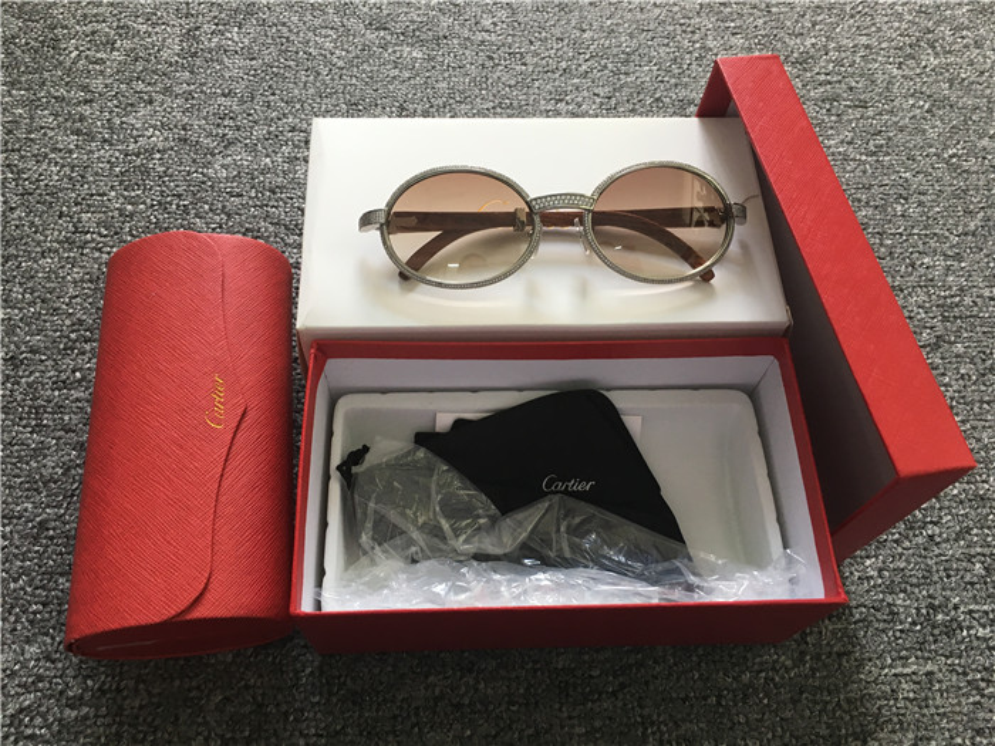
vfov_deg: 48.2
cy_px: 373
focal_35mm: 29
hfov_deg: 61.7
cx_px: 498
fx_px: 834
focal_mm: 4.15
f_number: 2.2
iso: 50
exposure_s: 1/33
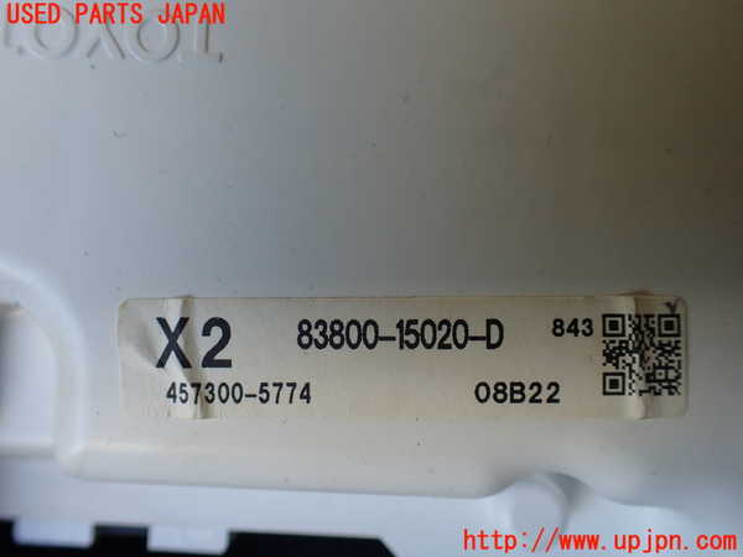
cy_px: 278
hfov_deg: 60.0
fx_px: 644
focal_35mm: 30
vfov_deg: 46.8
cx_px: 372
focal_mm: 5.4
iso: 125
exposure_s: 1/125
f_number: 2.3
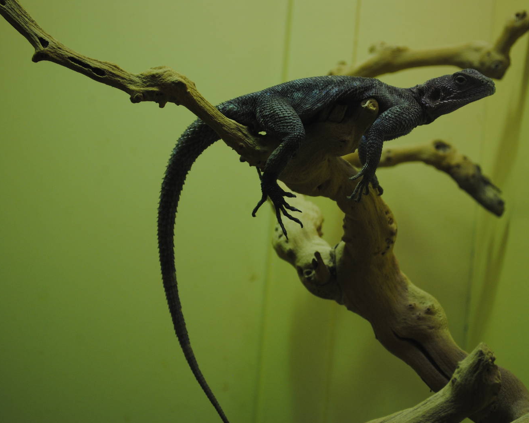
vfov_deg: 18.7
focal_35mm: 82
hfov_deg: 23.2
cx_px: 319
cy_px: 211
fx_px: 1284
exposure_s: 1/40
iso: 200
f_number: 5.6
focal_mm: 48
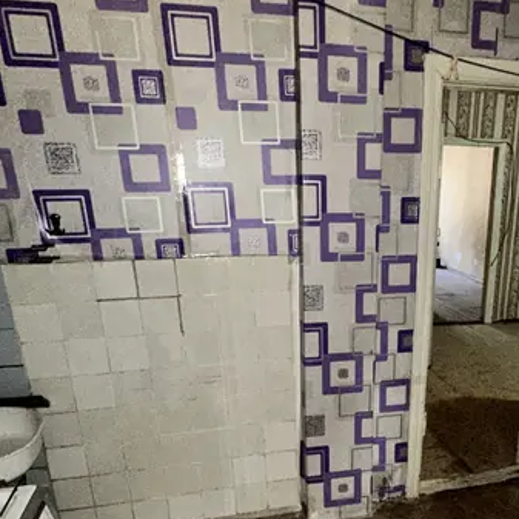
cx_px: 367
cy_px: 385
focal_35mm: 33
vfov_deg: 48.0
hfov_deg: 48.4
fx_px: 560
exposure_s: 1/33
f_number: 2.2
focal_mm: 2.22
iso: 250
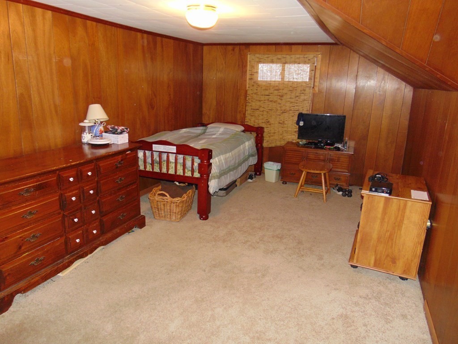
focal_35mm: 25
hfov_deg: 69.4
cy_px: 172
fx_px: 331
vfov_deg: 54.9
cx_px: 229
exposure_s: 1/30
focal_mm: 4.5
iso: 200
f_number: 3
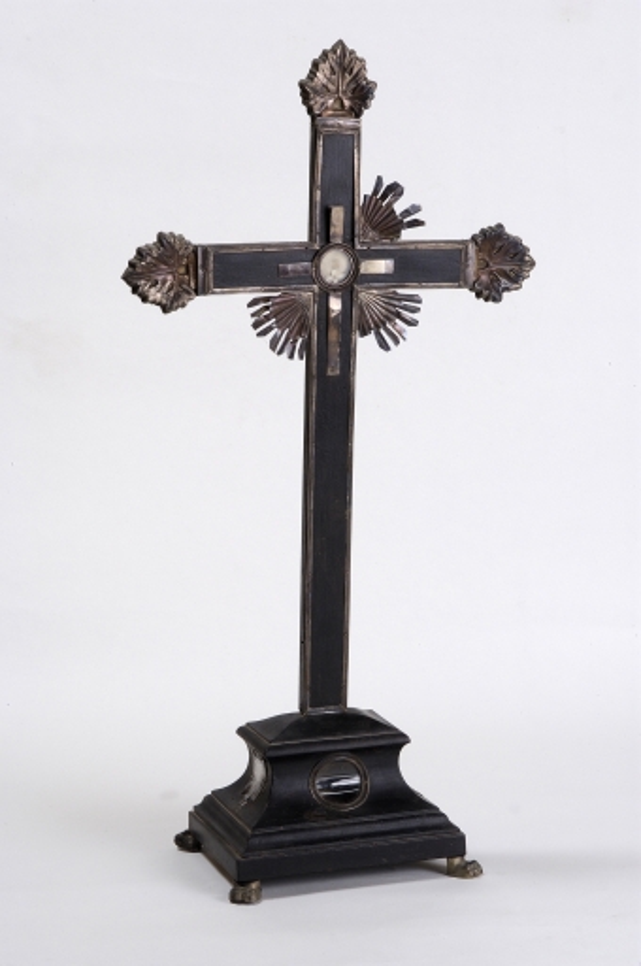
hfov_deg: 14.7
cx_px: 320
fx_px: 2490
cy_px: 483
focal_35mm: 93
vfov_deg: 21.9
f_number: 22
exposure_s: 1/60
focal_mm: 62
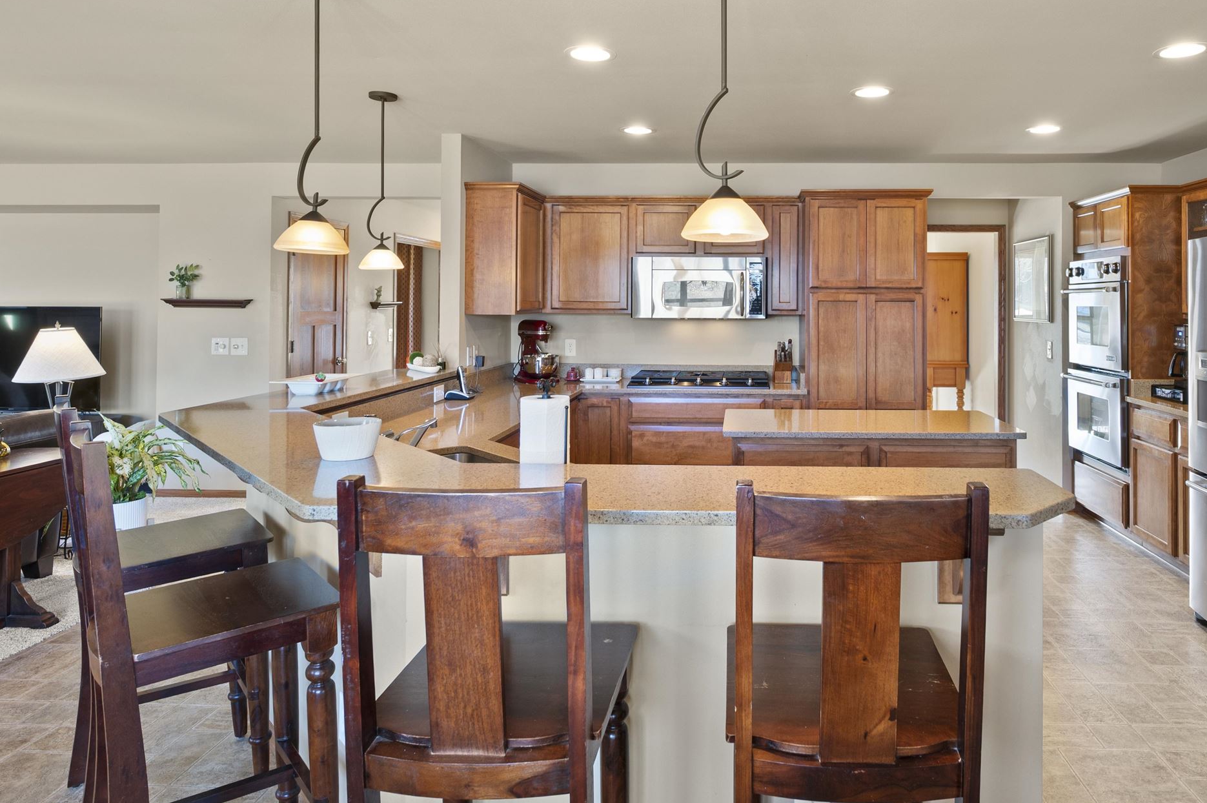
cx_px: 713
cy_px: 310
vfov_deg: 54.5
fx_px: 771
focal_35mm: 23
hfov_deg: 75.4
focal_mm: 14
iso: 500
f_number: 7.1
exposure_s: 1/2
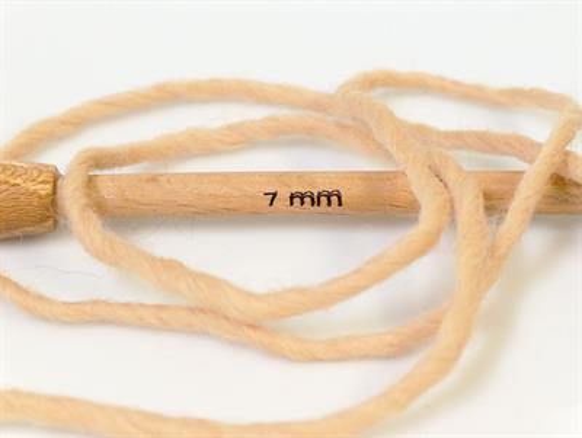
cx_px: 291
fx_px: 1953
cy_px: 219
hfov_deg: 17.0
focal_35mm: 116
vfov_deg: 12.8
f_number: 3
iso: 200
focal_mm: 23.76
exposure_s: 1/25.1
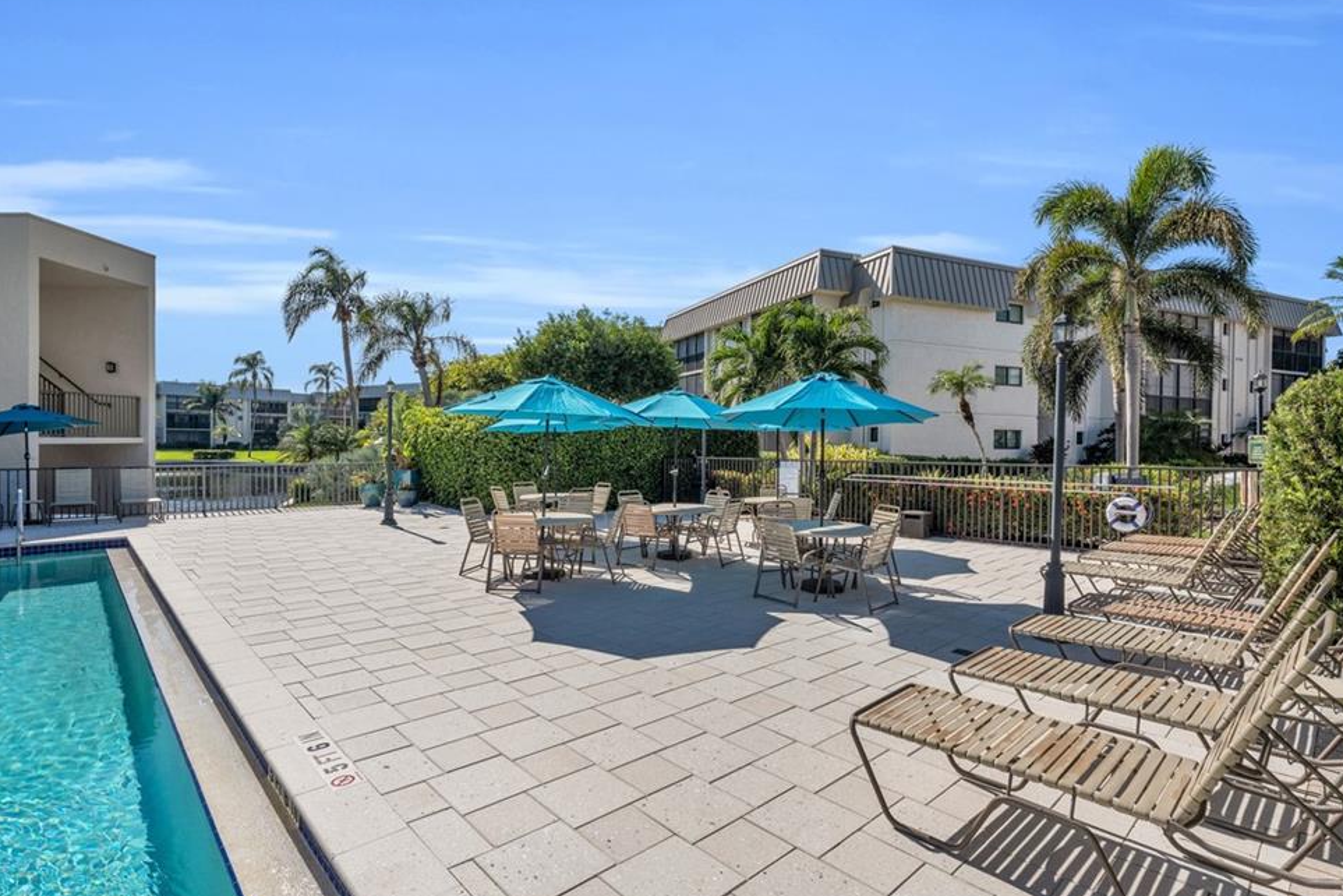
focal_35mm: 17
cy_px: 454
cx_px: 689
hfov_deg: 93.3
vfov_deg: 70.4
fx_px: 634
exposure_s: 1/800
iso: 200
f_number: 9
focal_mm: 16
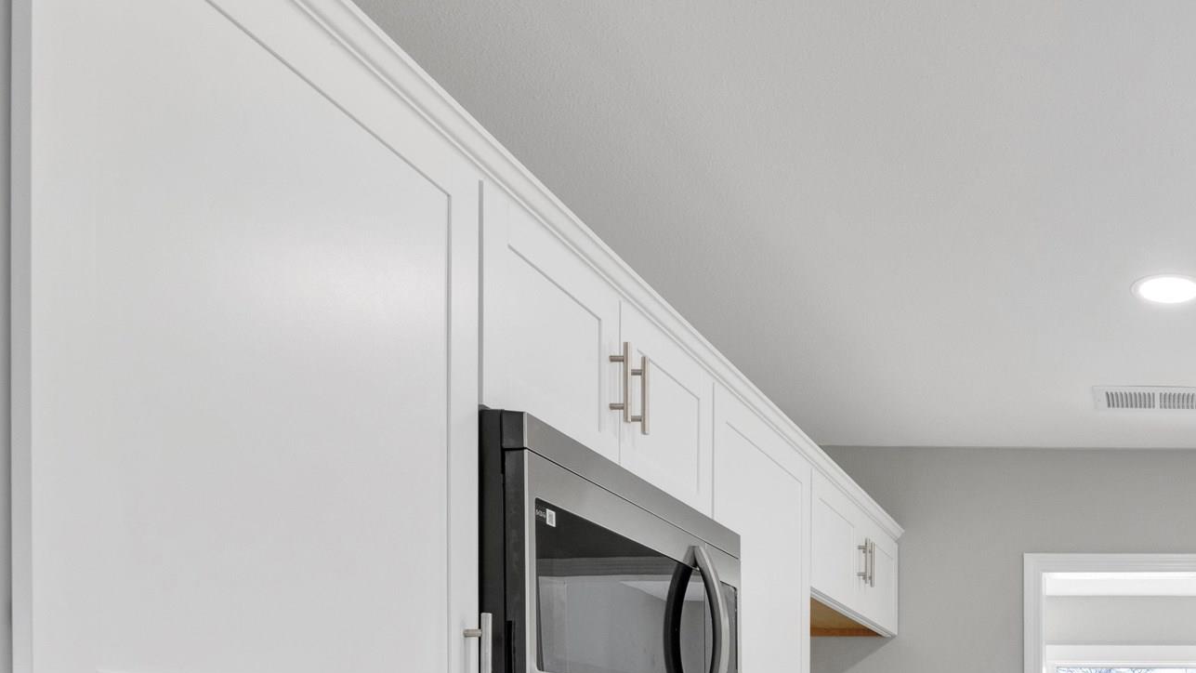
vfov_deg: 28.9
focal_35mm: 36
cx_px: 1203
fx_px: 1150
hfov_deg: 45.9
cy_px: 773
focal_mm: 14.5
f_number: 11
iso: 400
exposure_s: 1/13
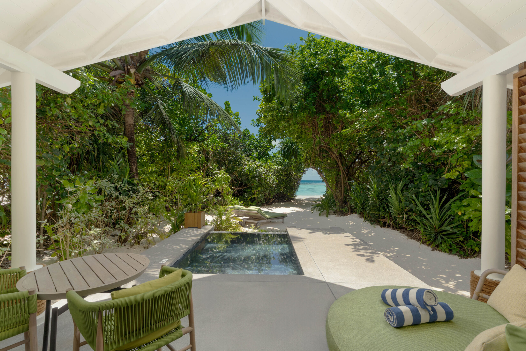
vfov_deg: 73.8
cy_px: 176
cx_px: 263
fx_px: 234
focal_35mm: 16
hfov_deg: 96.7
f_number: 8
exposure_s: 1/800
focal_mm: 16
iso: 320
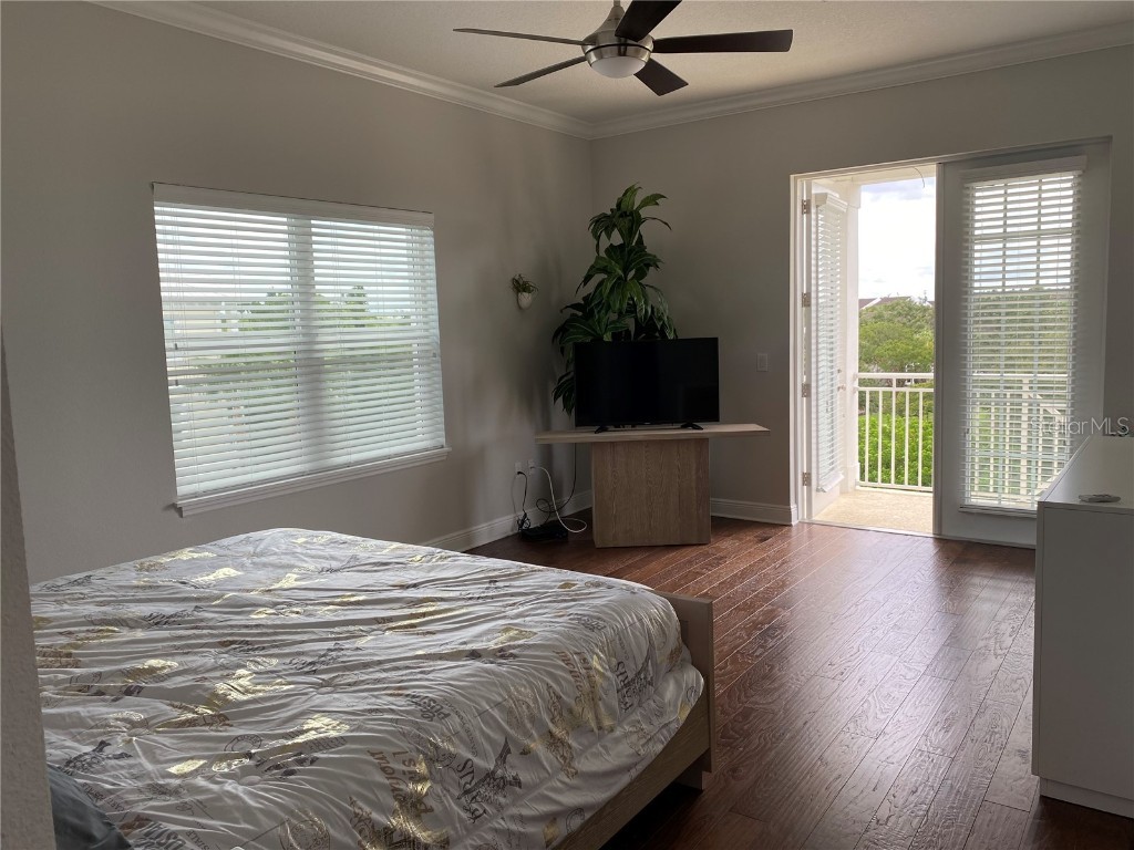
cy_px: 425
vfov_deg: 53.1
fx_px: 852
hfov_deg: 67.3
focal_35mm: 26
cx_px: 567
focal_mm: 4.25
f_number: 1.8
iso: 32
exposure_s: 1/299
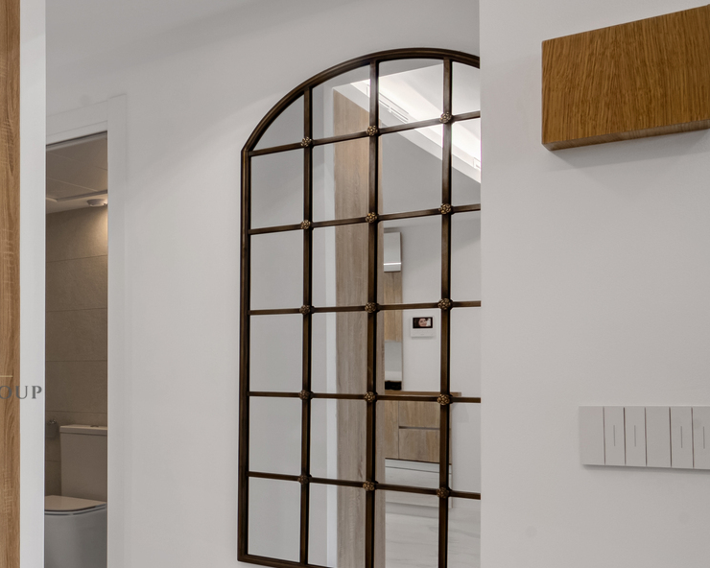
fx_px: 820
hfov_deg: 36.9
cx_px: -124
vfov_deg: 37.5
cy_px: 408
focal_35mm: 39
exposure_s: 1/25
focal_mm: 16
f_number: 10
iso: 100
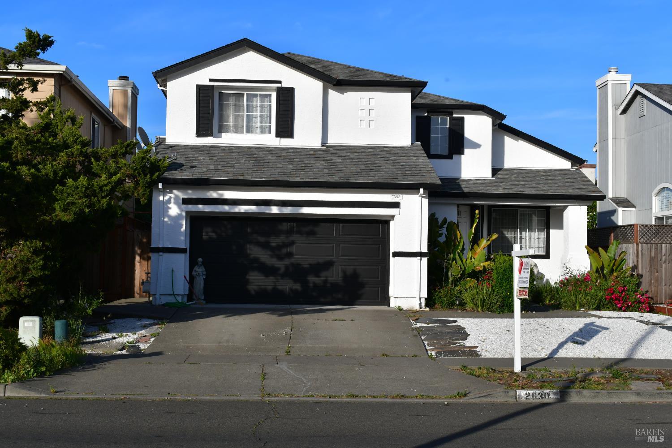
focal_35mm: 51
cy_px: 224
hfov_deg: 38.9
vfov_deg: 26.5
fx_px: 952
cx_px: 336
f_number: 11
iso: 200
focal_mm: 34
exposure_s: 1/400
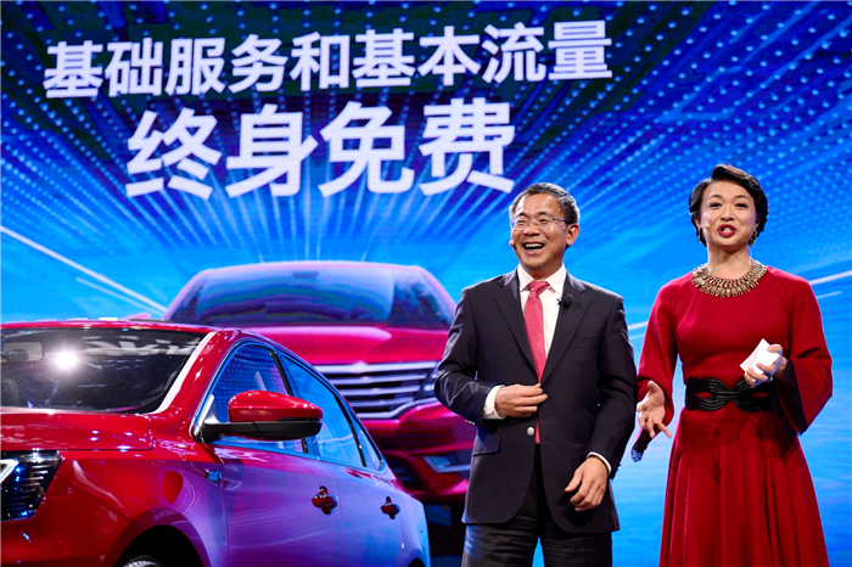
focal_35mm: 62
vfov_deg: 21.9
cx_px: 426
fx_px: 1467
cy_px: 284
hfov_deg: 32.4
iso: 1000
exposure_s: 1/200
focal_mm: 62
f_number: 3.7
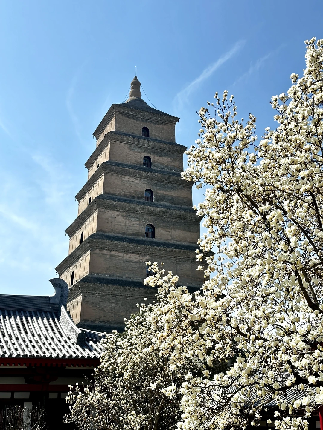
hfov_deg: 30.3
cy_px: 215
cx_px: 162
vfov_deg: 39.7
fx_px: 597
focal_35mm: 48
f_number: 1.78
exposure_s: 1/1639
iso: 64
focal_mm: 6.86
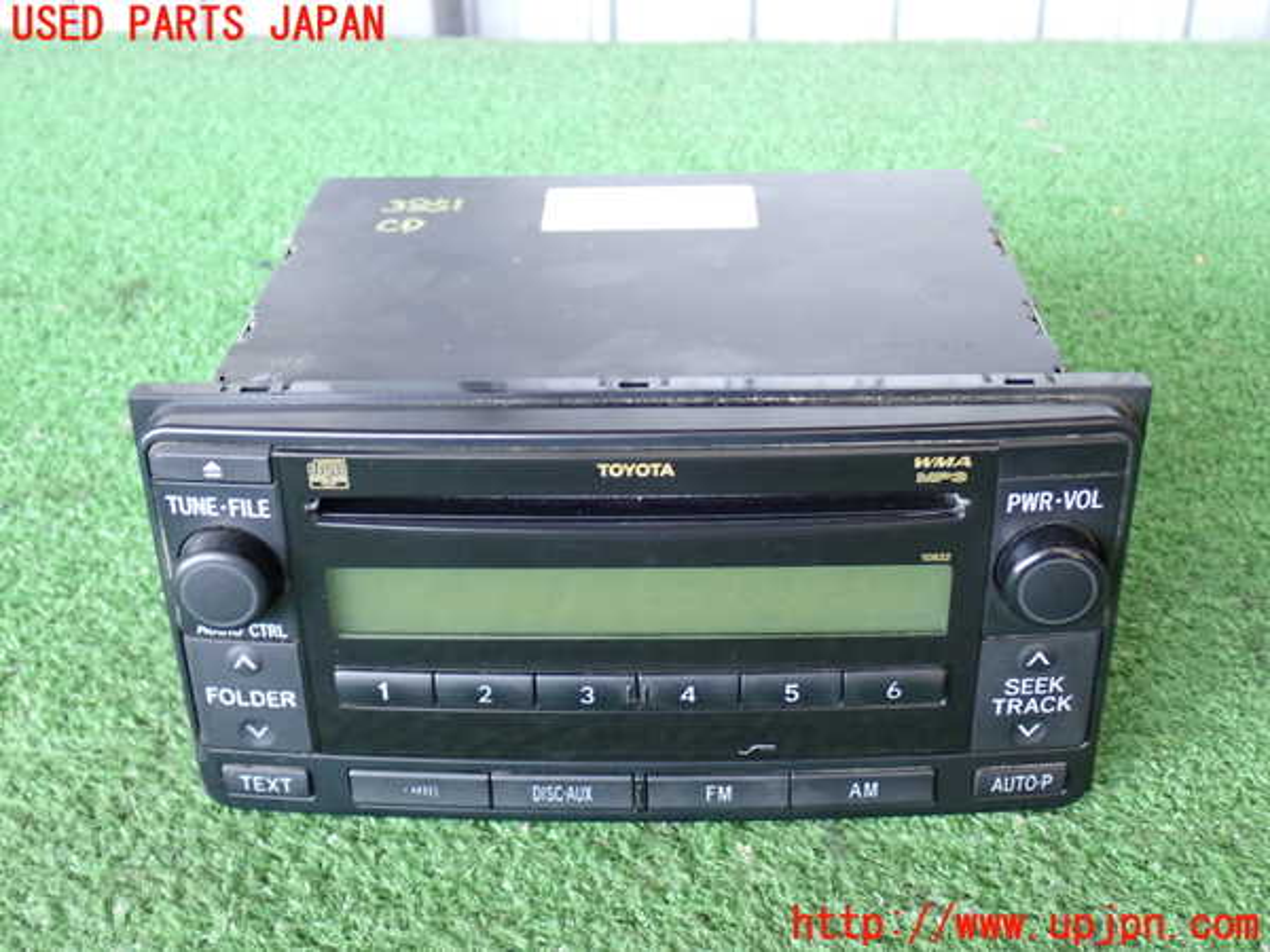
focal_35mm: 44
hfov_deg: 42.9
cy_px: 476
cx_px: 635
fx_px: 1614
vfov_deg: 32.9
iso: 400
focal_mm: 7.84
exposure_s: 1/40
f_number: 2.9
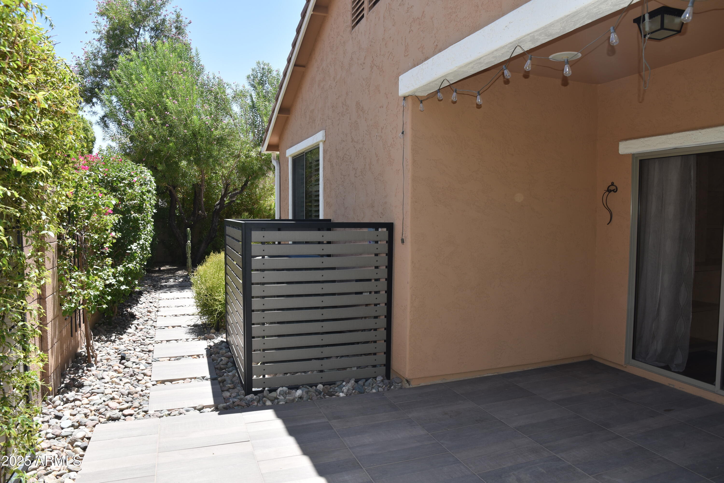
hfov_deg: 73.7
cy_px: 242
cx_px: 362
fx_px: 483
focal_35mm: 24
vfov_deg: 53.1
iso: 100
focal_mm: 16
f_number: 5.6
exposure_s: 1/250
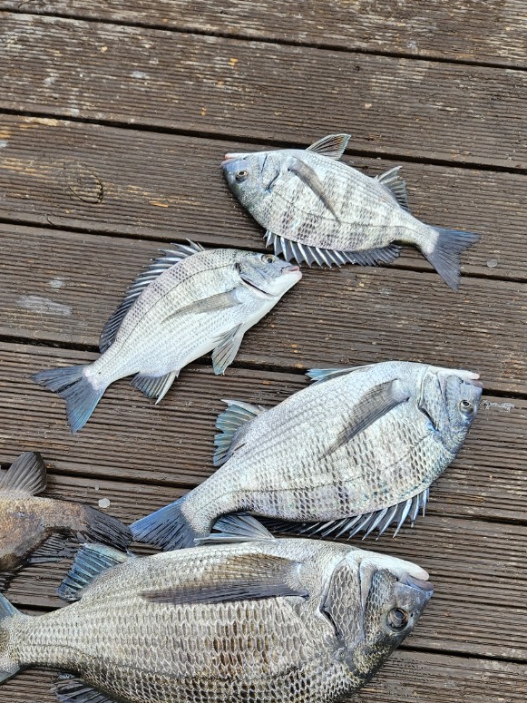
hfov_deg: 37.7
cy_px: 497
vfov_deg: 47.7
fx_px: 772
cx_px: 256
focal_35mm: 38
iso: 25
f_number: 1.8
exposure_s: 1/323
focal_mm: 5.4
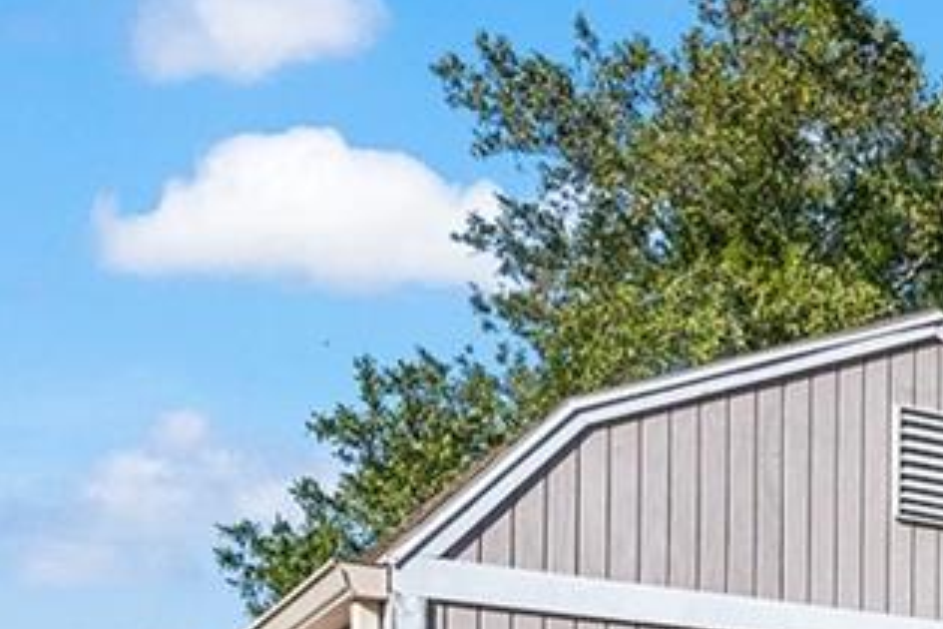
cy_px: 920
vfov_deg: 17.4
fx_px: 1860
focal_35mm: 71
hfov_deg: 21.0
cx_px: 1623
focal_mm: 14
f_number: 8
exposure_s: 1/800
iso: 400
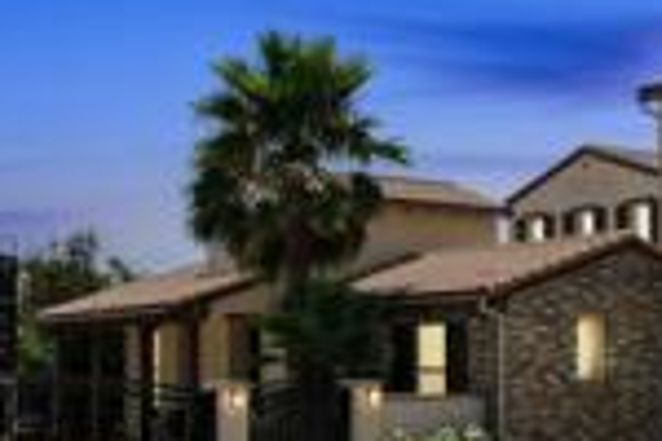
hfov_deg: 30.1
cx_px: 479
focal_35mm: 66
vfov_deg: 20.4
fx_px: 1214
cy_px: 340
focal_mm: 8.4
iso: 100
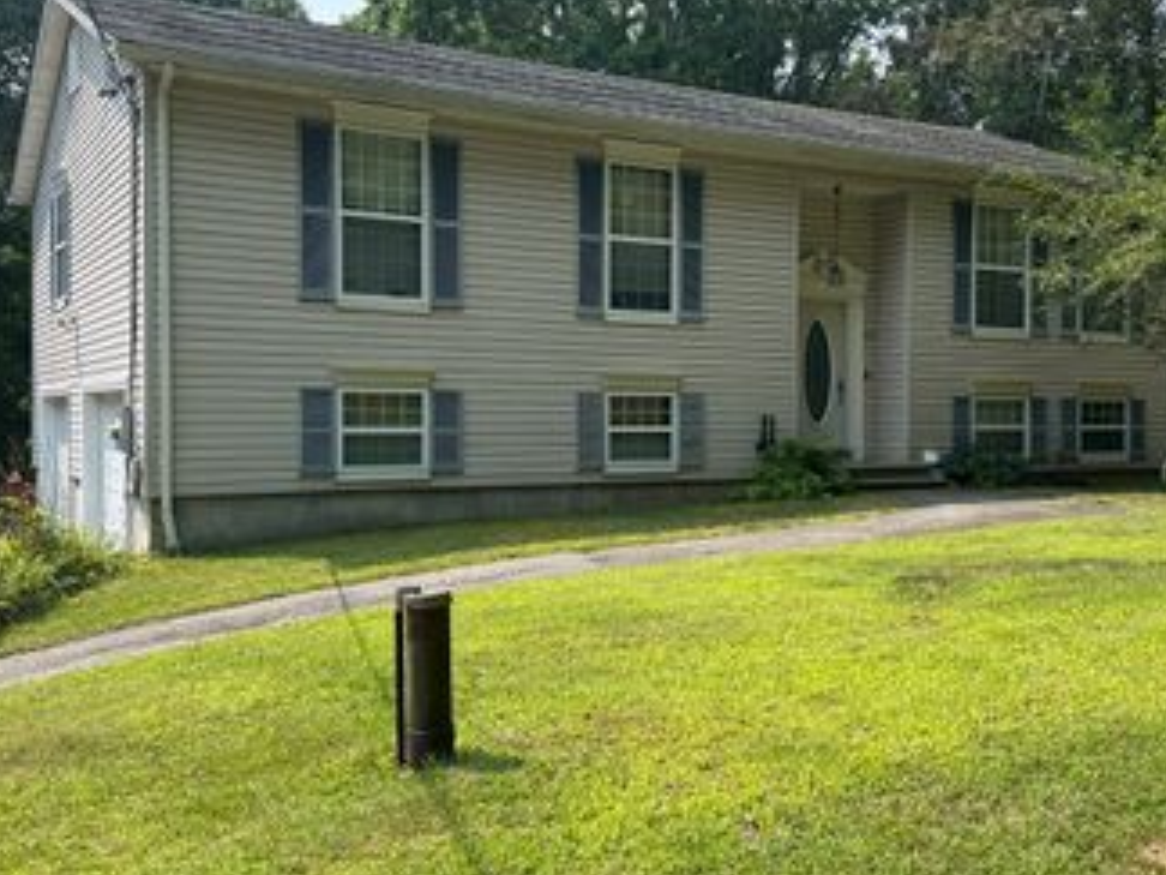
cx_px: 587
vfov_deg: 38.7
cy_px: 419
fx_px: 1246
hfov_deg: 50.1
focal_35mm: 37
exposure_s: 1/1779
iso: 80
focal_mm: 6.86
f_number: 1.78
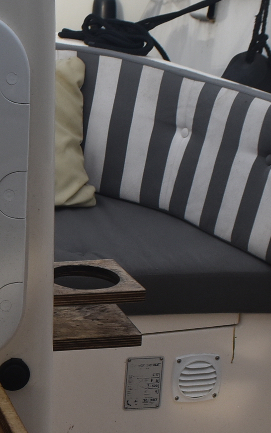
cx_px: -75
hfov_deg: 15.7
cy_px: 218
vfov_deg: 26.1
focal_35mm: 79
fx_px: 934
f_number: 8
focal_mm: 18
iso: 400
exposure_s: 1/250
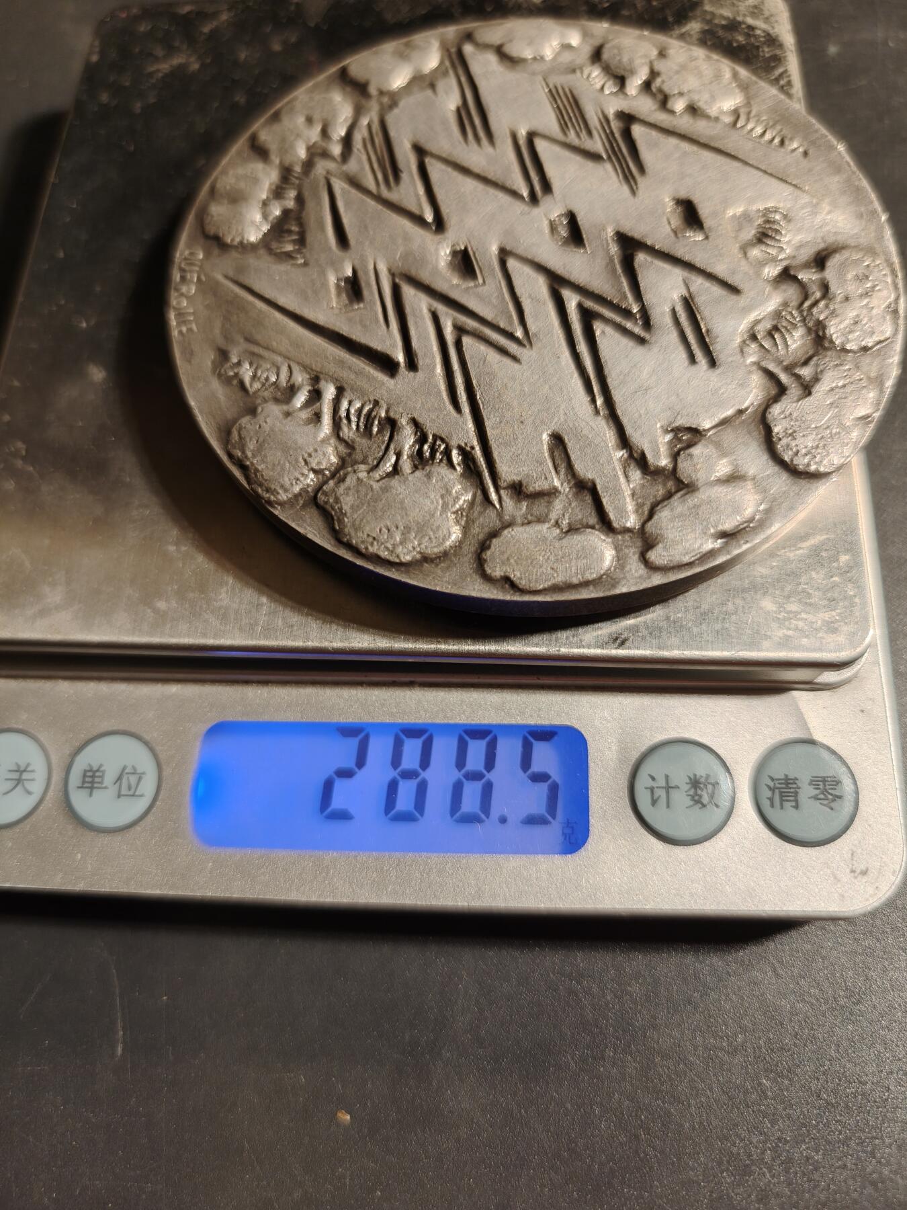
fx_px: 804
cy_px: 605
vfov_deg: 73.9
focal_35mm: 23
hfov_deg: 58.9
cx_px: 454
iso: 200
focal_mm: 6.06
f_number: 1.6
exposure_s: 1/200
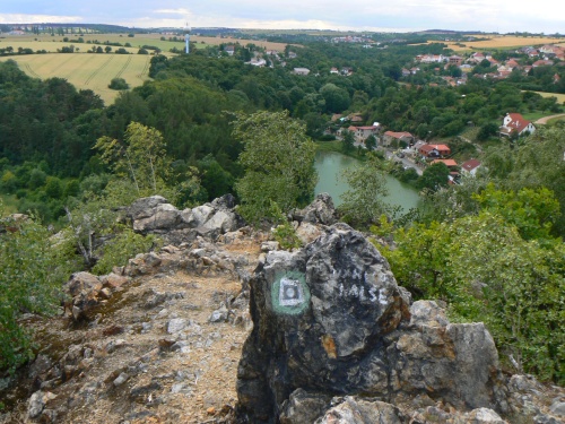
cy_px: 212
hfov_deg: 51.4
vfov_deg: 39.7
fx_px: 588
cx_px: 282
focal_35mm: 36
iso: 80
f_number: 5.6
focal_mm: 6
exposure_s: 1/200
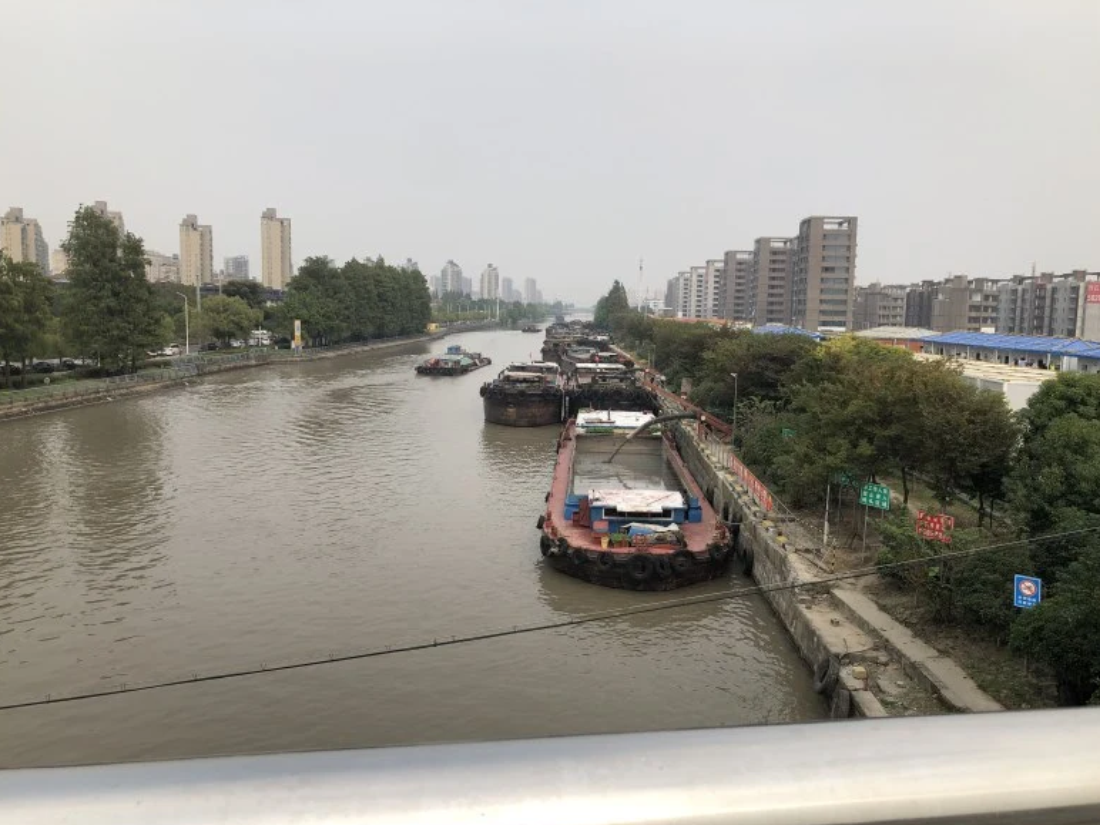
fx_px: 922
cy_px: 425
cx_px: 567
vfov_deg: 48.2
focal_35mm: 29
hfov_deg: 61.6
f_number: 1.8
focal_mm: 4
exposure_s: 1/979
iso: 20
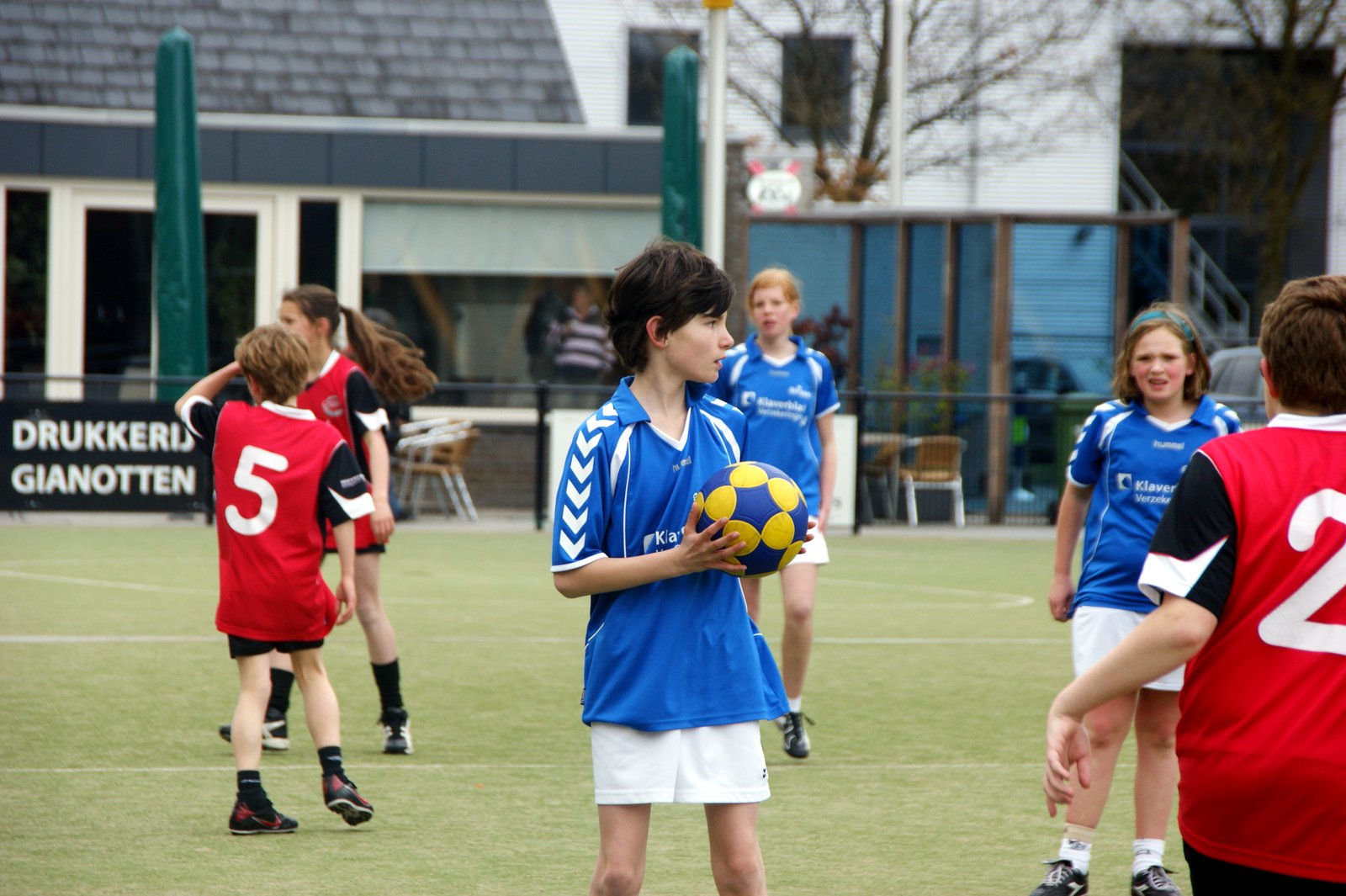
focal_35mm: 225
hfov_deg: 9.2
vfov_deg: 6.1
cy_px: 448
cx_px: 673
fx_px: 8408
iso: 200
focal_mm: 150
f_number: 7.1
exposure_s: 1/250
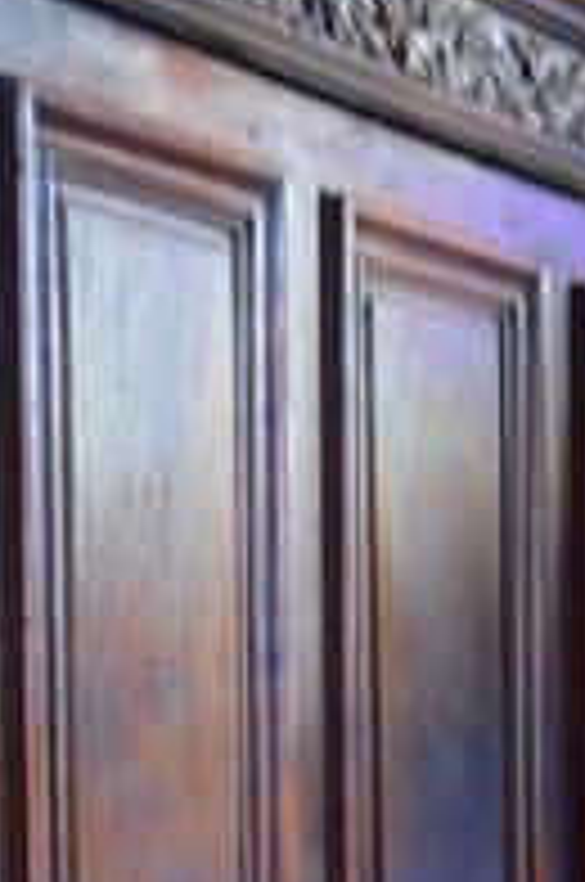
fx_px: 3816
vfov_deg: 13.0
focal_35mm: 156
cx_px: 313
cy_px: 922
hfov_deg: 8.8
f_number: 4.5
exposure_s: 1/5
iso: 3200
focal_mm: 34
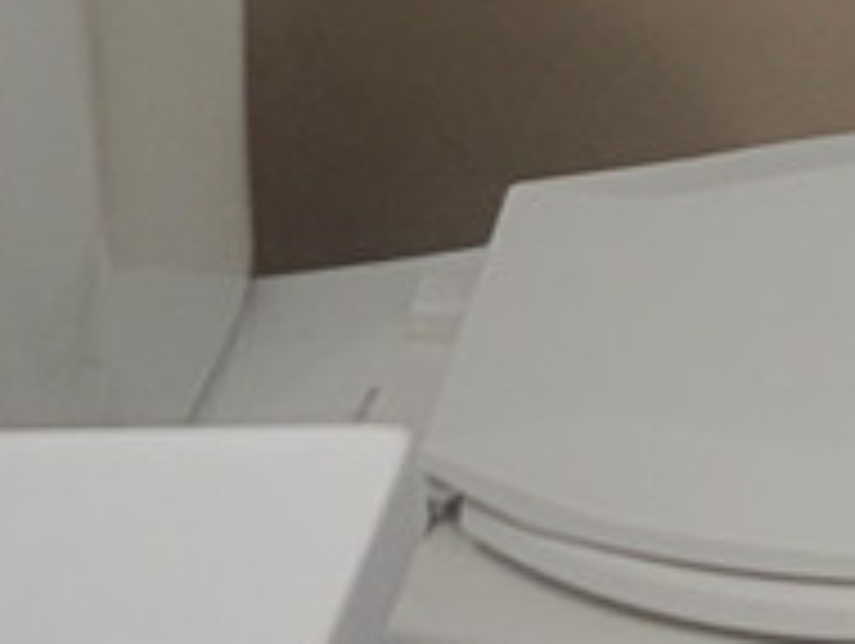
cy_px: -1211
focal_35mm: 233
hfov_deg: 8.3
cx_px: 1300
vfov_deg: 6.0
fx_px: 5762
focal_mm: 5.4
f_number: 1.8
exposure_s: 1/120
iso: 160
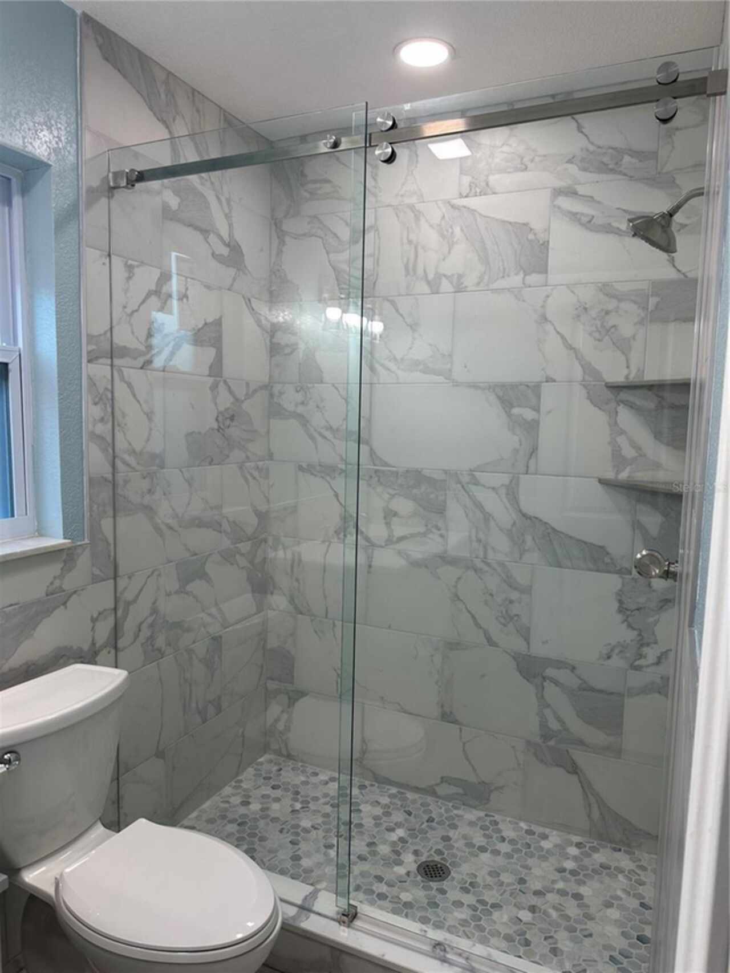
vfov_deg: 71.6
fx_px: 675
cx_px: 365
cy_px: 486
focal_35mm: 24
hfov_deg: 56.8
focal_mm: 6.86
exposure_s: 1/123
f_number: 1.78
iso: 100
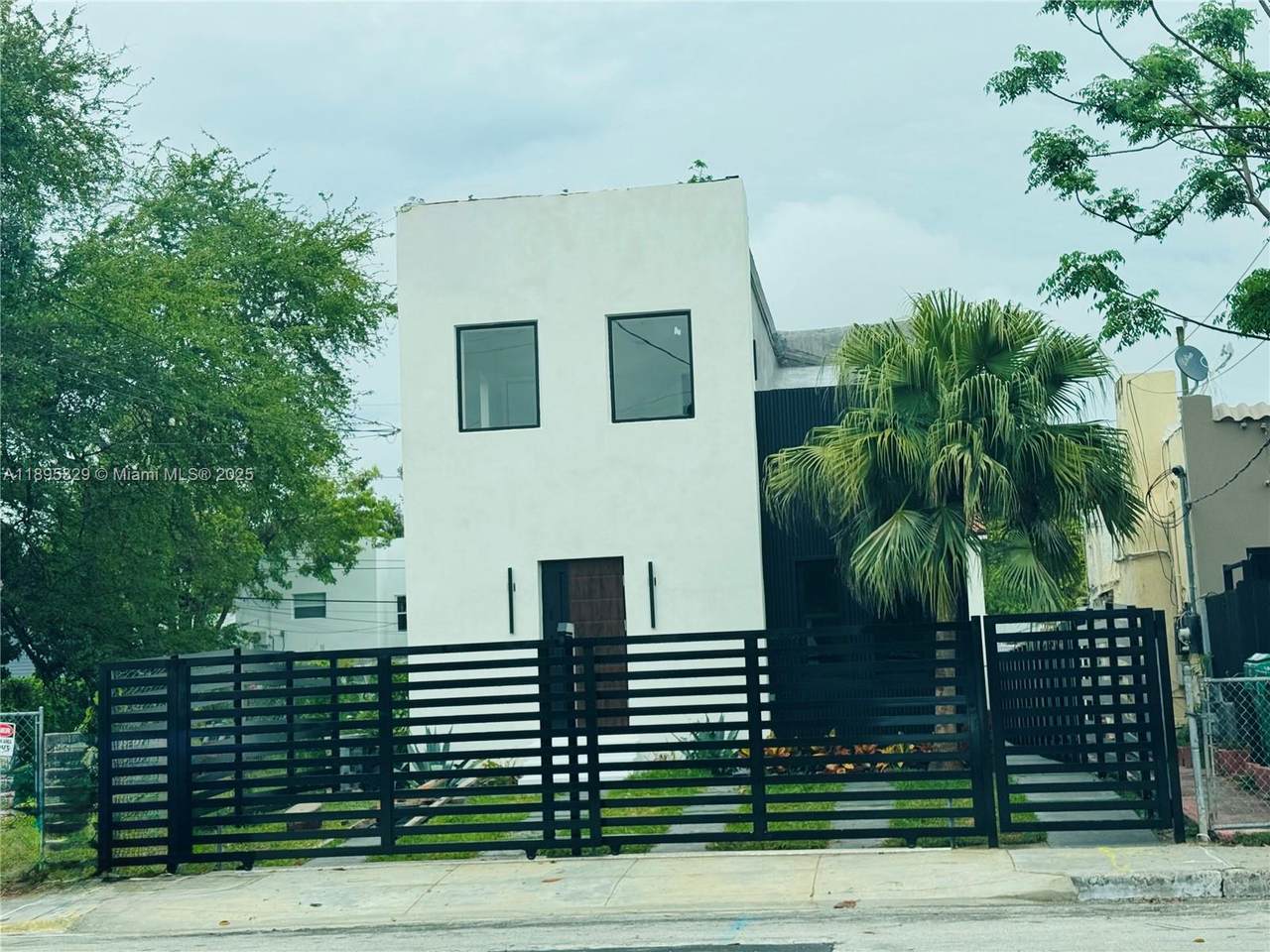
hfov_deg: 39.7
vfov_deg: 30.3
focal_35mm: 48
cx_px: 635
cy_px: 476
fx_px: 1761
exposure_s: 1/3817
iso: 64
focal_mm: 6.76
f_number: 1.78
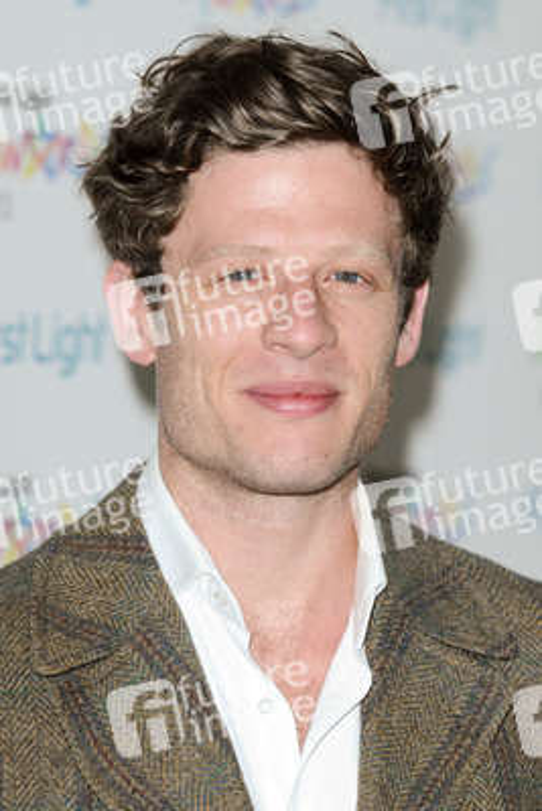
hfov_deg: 7.0
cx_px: 271
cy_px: 406
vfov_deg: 10.5
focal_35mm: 195
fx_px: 4400
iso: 320
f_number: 4.5
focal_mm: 130
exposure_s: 1/200
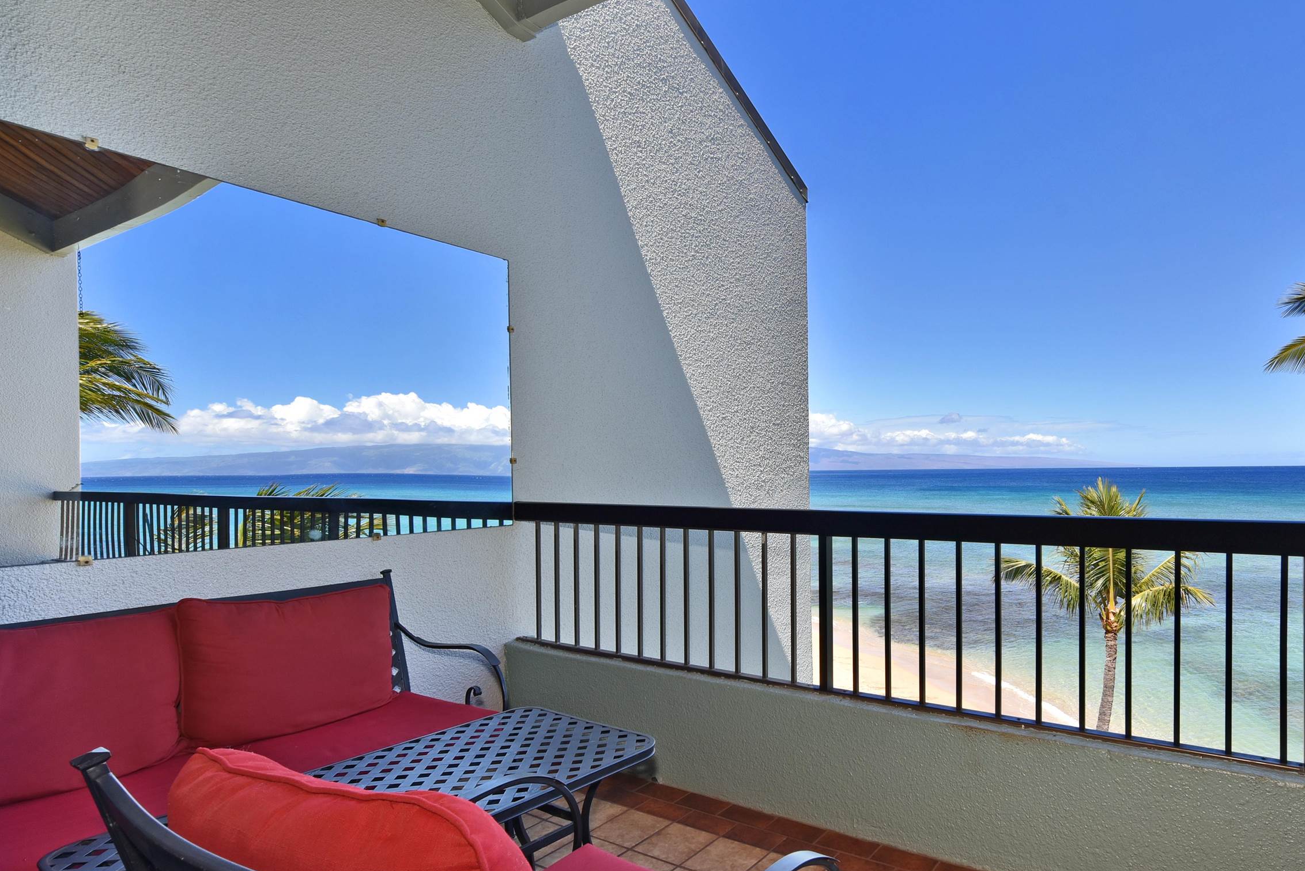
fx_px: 689
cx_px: 848
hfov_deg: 84.5
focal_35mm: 19
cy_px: 470
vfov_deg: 64.5
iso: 1600
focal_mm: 14
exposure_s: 1/60
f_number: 16
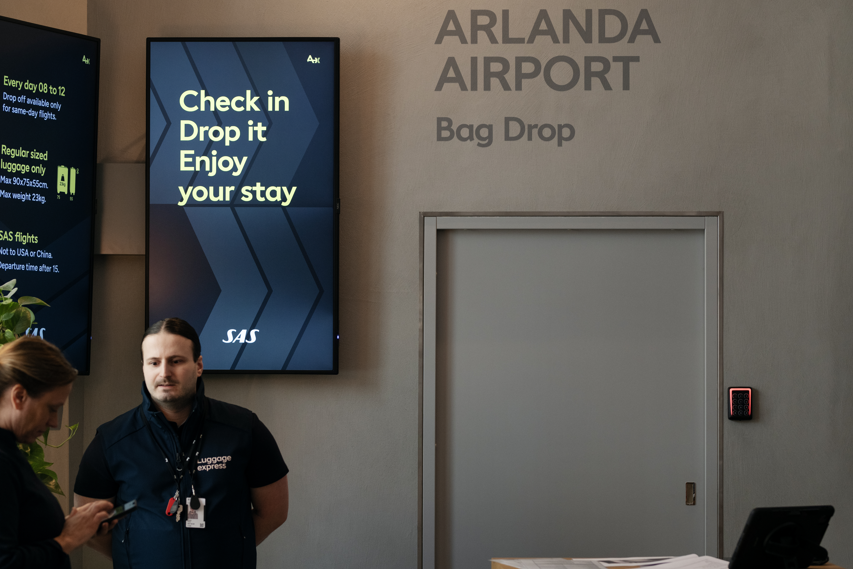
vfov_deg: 14.0
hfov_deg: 20.8
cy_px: 301
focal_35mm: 98
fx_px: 2322
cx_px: 380
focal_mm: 85
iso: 640
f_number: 2.8
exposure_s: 1/250
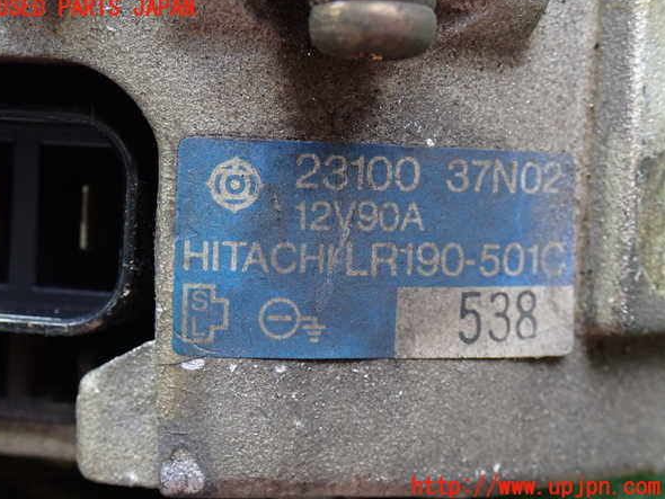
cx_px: 328
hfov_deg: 30.7
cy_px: 248
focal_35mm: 63
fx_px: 1211
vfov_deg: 23.3
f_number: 3.6
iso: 800
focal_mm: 11.09
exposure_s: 1/60
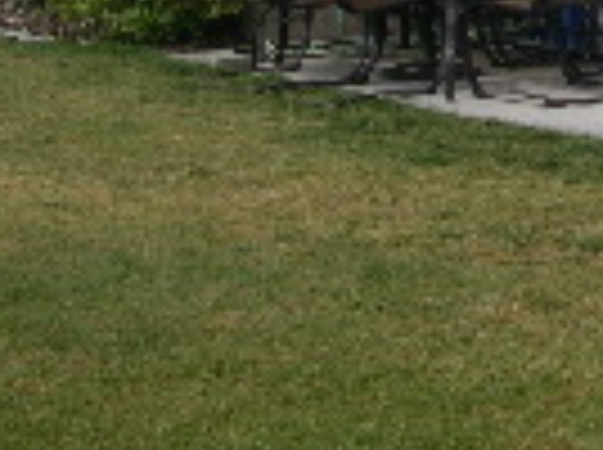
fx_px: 2226
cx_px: 832
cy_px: -250
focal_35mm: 128
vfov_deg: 11.1
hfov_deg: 14.6
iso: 100
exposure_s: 1/173
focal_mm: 8
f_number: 7.6
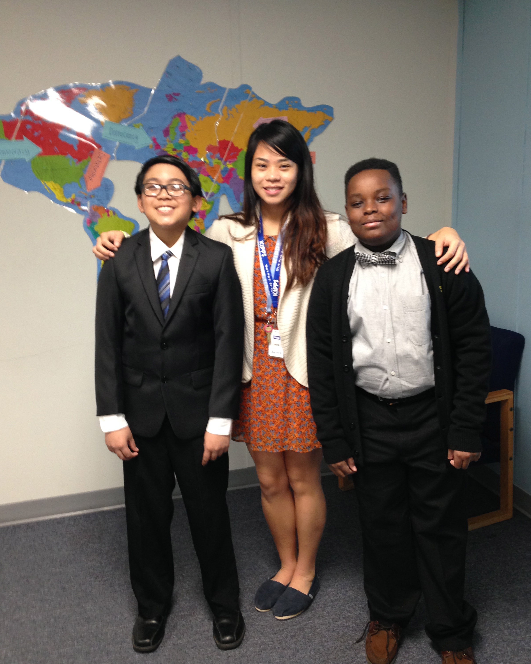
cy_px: 316
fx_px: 688
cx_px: 266
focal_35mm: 35
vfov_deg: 51.5
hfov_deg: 42.2
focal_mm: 4.12
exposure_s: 1/20
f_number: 2.4
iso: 125
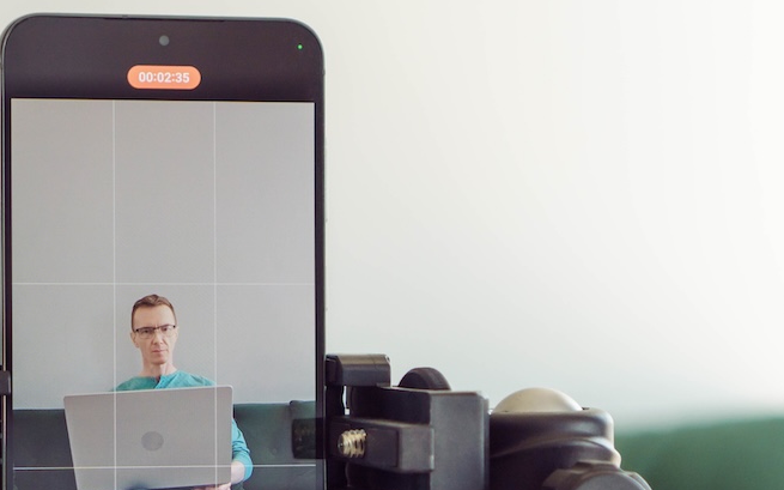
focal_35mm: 103
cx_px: 81
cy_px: 367
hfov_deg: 19.8
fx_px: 2200
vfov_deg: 12.7
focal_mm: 35
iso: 320
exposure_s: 1/125
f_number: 3.2
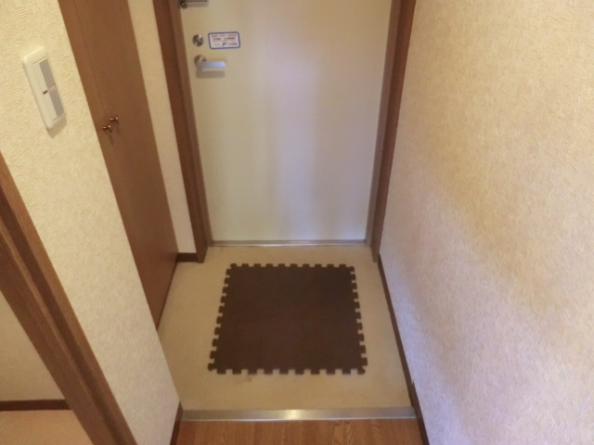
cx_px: 297
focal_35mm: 24
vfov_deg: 56.8
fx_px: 412
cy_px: 222
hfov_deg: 71.6
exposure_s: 1/40
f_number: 3.2
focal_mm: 4.3
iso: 800
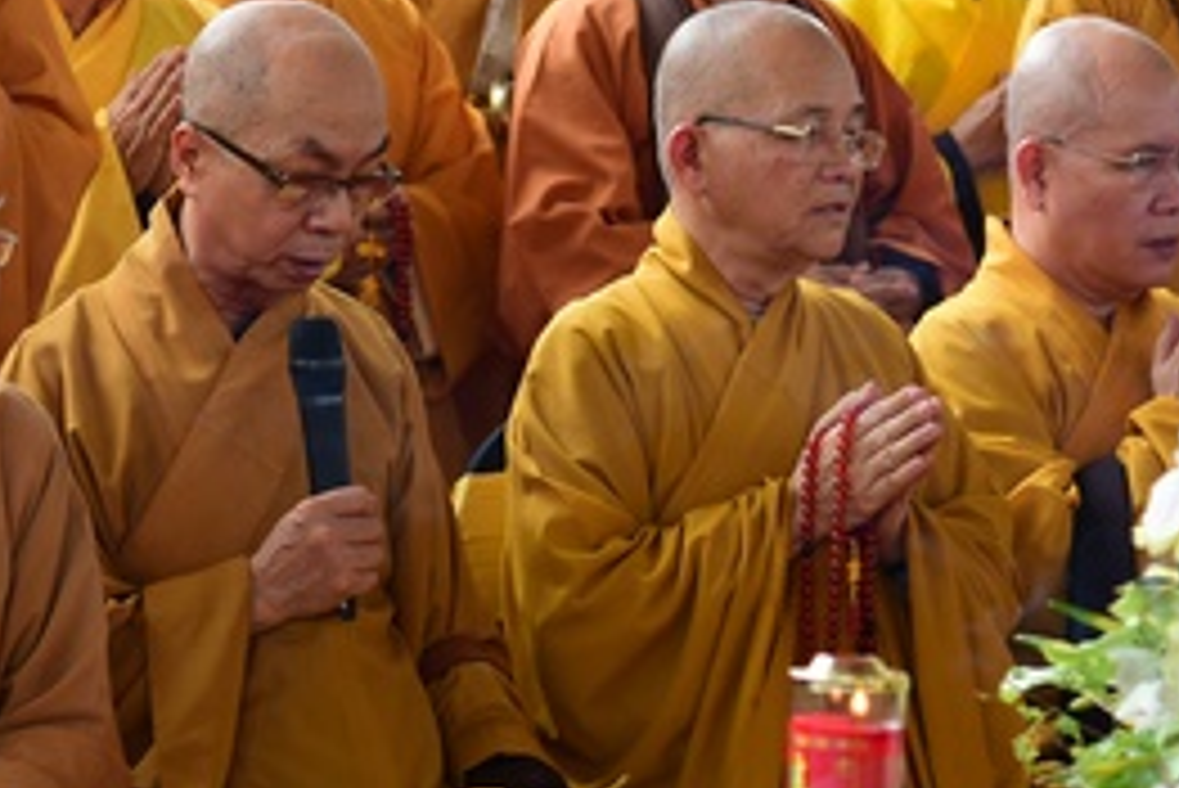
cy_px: 185
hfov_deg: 11.0
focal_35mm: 186
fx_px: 6095
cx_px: 184
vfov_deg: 7.4
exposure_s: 1/200
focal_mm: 75
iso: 320
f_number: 4
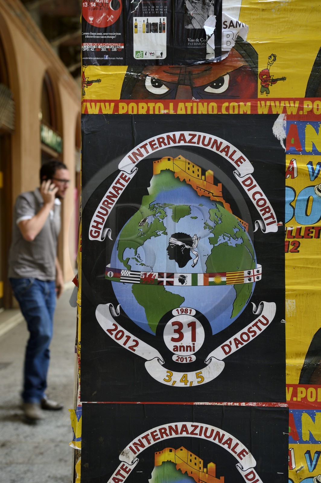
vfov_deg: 44.5
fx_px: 589
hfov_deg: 30.5
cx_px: 160
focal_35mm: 44
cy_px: 242
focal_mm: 44
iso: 200
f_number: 4
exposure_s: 1/60
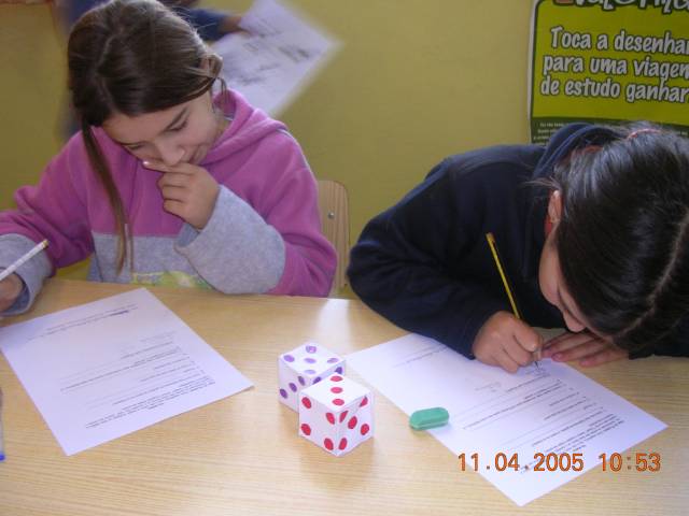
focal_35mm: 38
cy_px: 258
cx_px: 344
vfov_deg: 37.7
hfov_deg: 49.0
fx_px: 756
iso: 186
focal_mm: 5.8
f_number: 2.8
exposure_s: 1/30.3
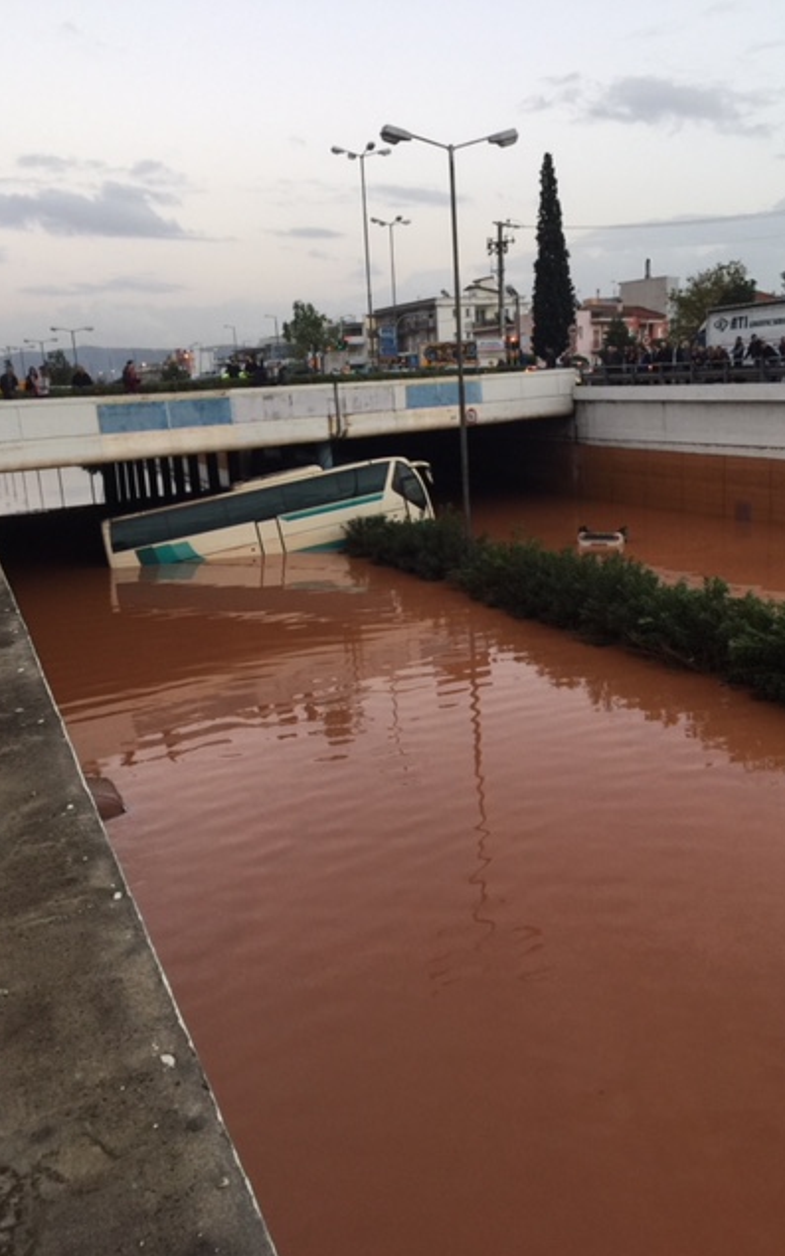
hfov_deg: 40.6
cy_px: 631
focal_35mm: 31
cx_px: 419
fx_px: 1061
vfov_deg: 61.2
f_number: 2.2
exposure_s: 1/33
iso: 32
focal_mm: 4.15
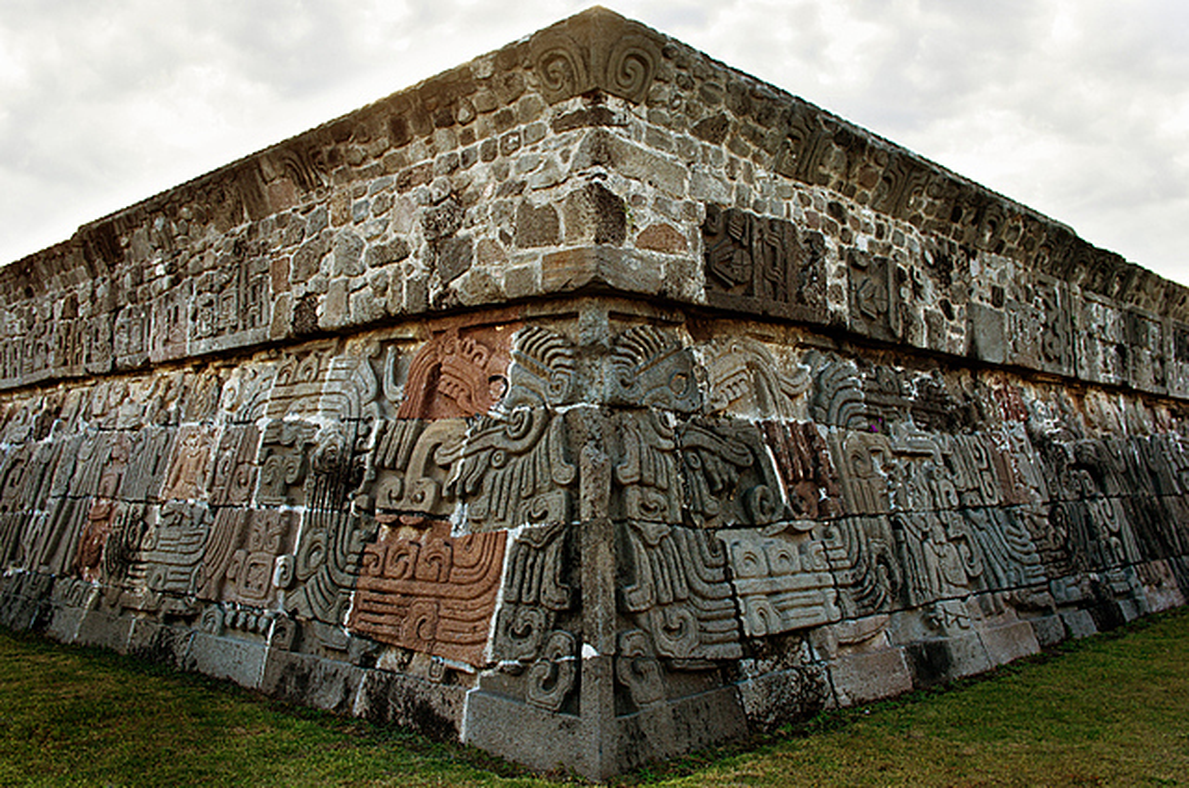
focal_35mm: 31
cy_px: 394
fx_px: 1022
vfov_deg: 42.2
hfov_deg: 60.4
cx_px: 594
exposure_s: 1/160
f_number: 8
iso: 400
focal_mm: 21
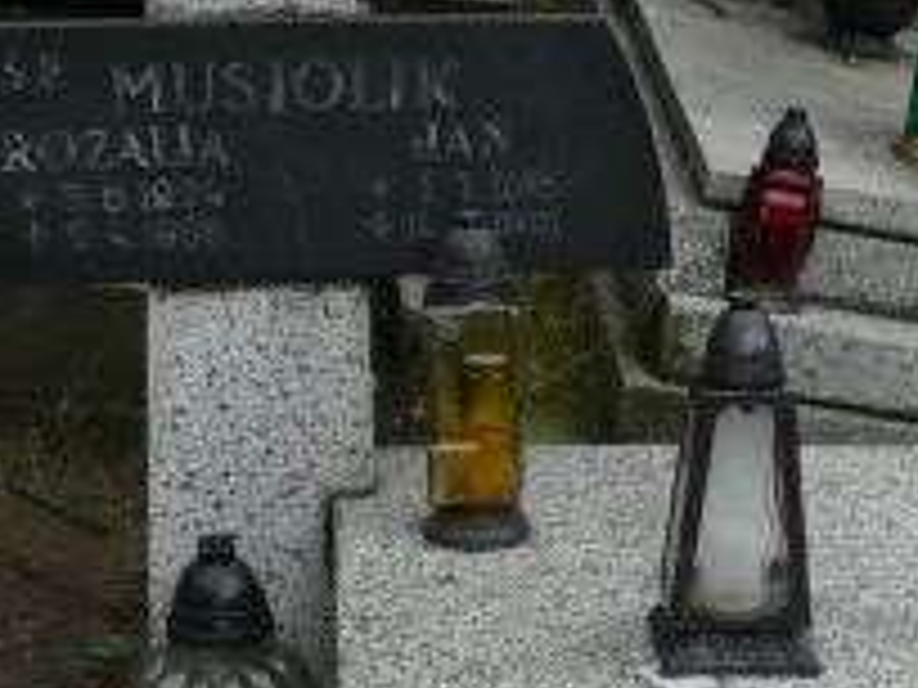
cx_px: 896
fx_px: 2917
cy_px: 854
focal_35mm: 110
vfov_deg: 13.1
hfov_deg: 17.5
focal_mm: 7.4
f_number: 4
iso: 100
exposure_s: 1/250
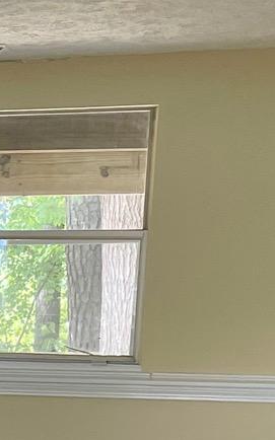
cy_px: 567
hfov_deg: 9.6
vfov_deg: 15.9
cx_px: -325
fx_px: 1500
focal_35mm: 125
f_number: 1.6
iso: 125
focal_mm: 5.1
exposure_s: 1/109
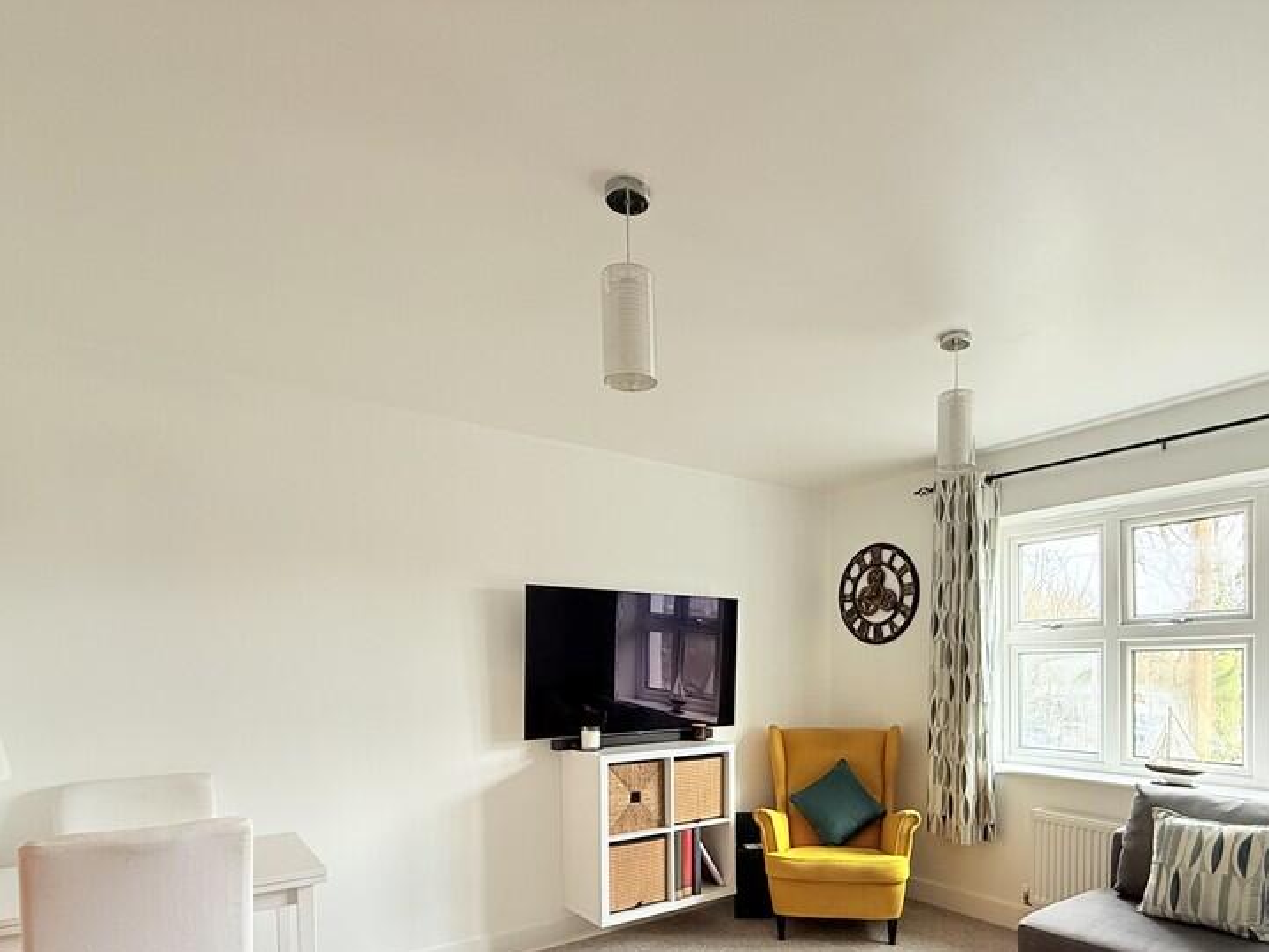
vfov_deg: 63.3
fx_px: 733
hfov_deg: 81.1
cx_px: 734
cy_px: 676
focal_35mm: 20
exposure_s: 1/99
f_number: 2.2
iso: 125
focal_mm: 2.22
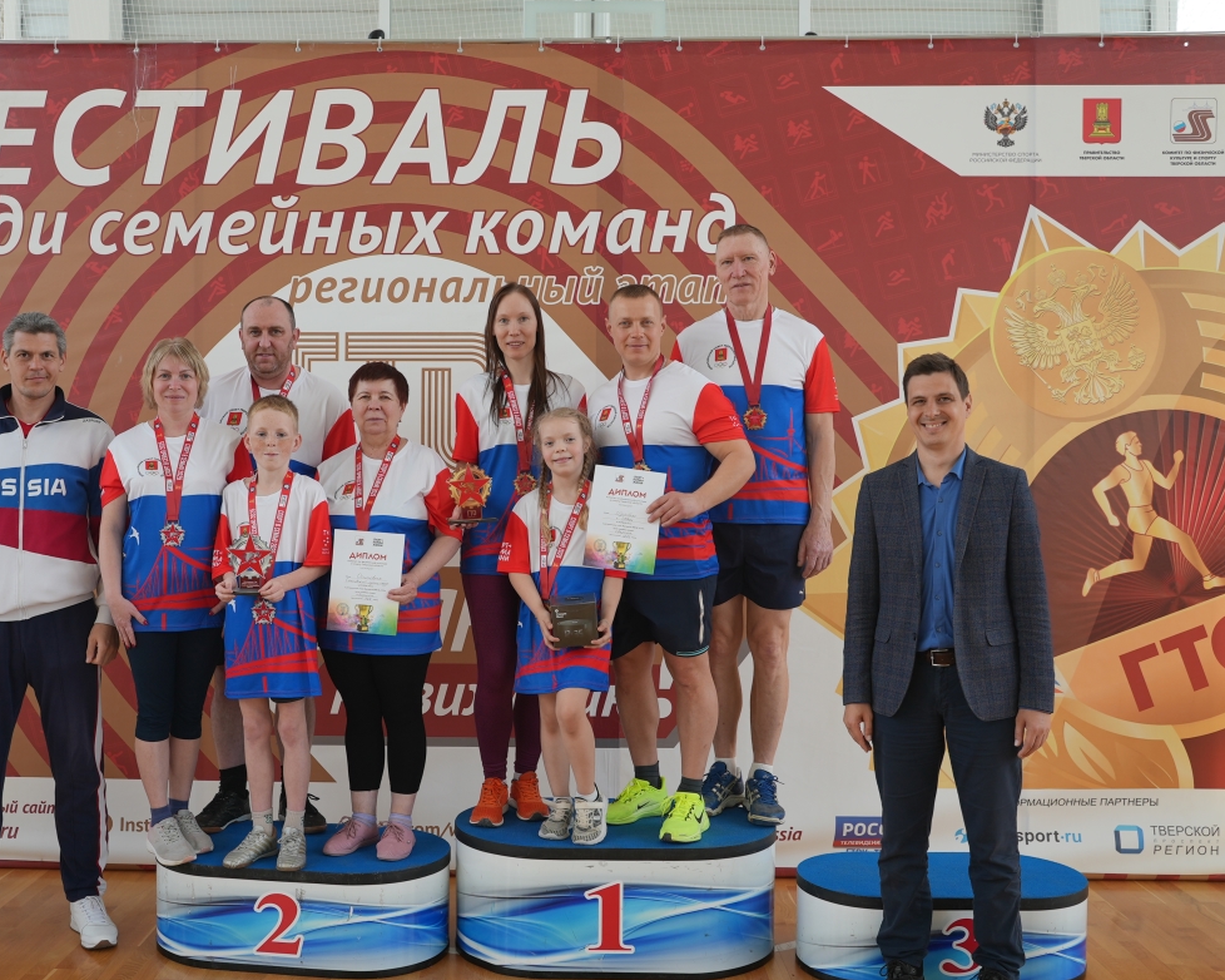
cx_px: 522
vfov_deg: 39.1
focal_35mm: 38
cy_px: 500
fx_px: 1377
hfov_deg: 47.8
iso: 160
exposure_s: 1/100
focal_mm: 33
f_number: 5
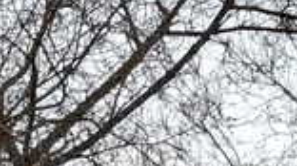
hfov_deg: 10.6
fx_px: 1470
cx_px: -299
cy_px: 516
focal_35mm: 187
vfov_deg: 5.9
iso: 32
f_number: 1.8
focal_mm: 4.69
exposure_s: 1/526
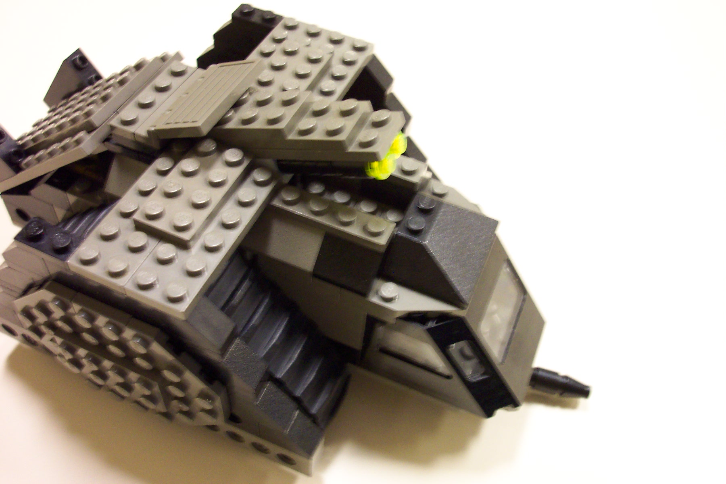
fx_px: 706
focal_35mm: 35
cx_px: 363
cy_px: 242
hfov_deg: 54.4
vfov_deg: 37.9
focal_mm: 7.5
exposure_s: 1/8
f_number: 2.8
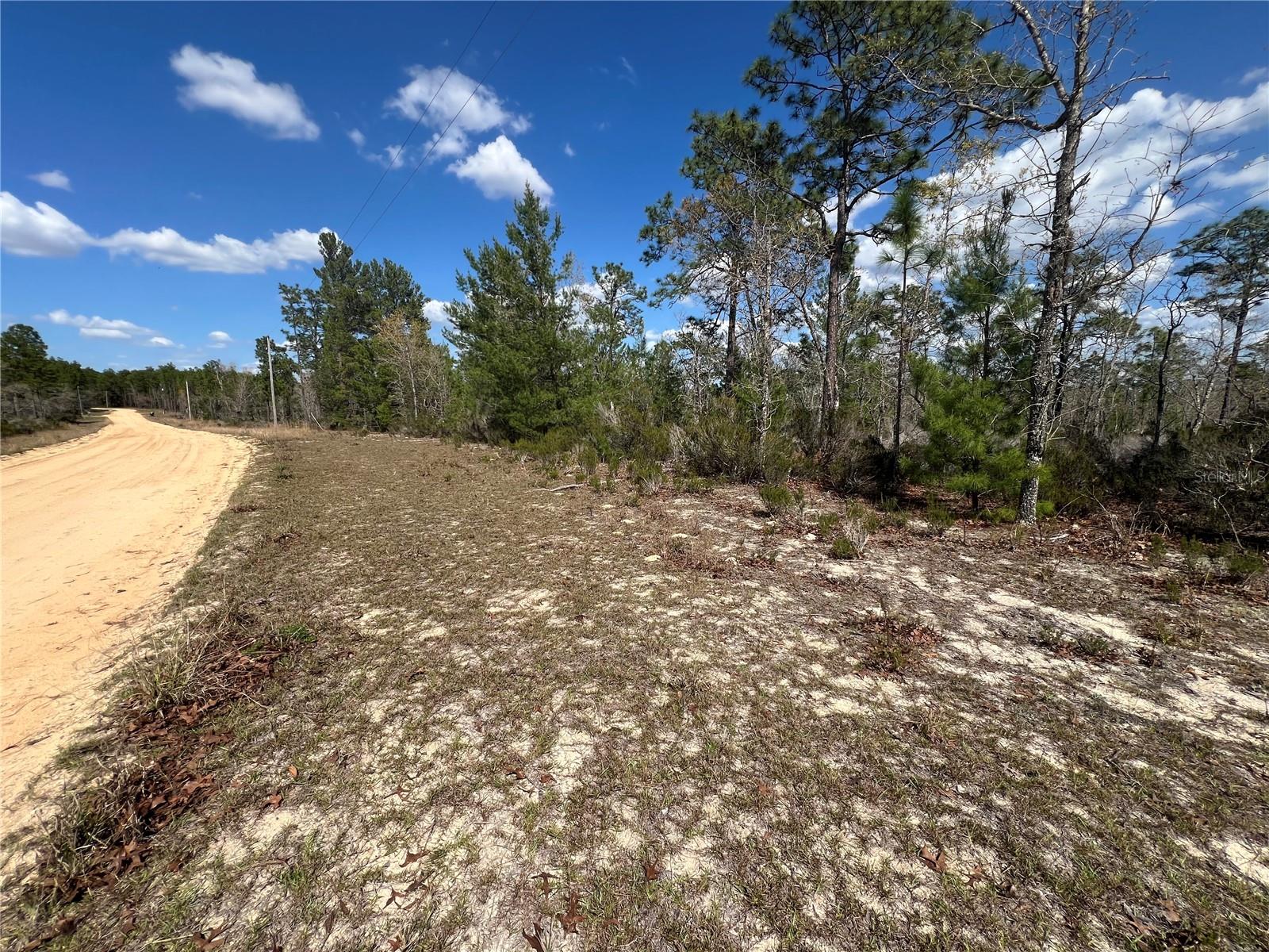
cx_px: 634
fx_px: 477
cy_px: 476
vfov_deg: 89.9
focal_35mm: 13
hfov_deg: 106.2
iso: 32
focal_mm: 1.57
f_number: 1.8
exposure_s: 1/1531
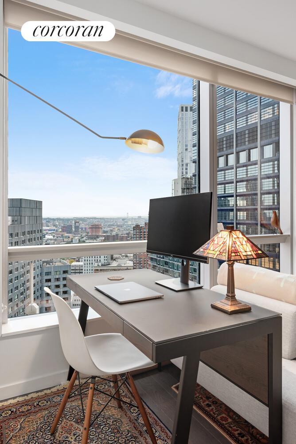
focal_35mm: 24
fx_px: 296
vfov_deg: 73.7
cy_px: 222
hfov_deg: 53.2
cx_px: 148
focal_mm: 24
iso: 250
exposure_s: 1/2.5
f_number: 11
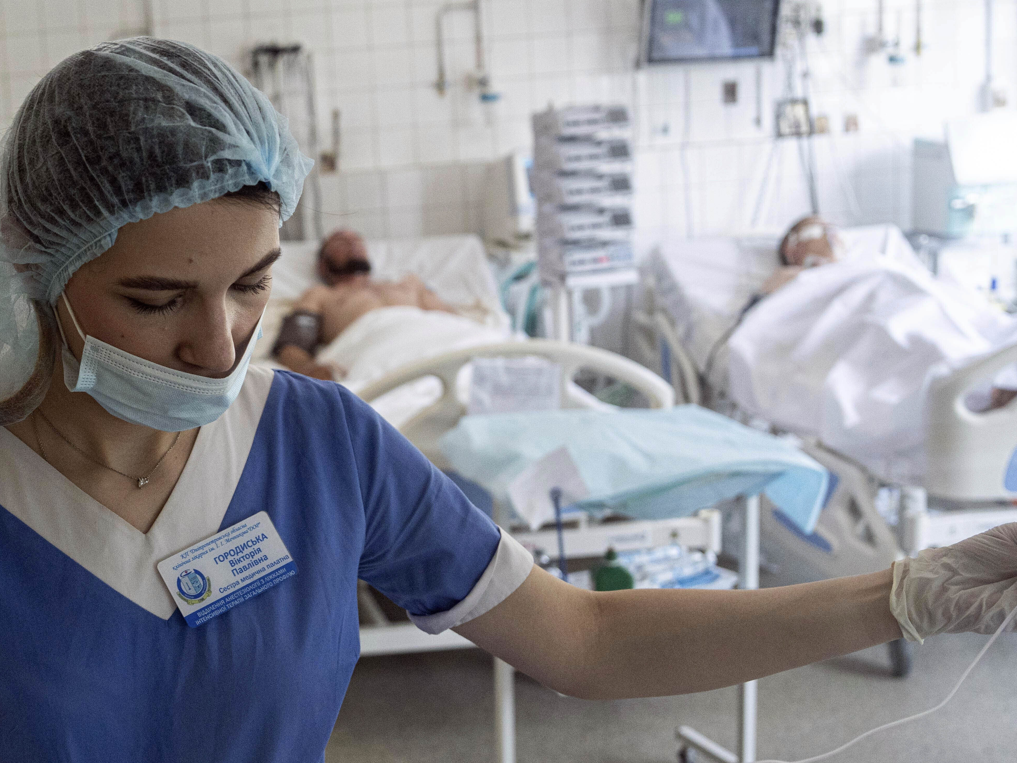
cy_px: 353
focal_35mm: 51
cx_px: 106
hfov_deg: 35.3
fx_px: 1498
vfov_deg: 28.6
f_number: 2.8
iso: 1250
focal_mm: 24
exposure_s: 1/640
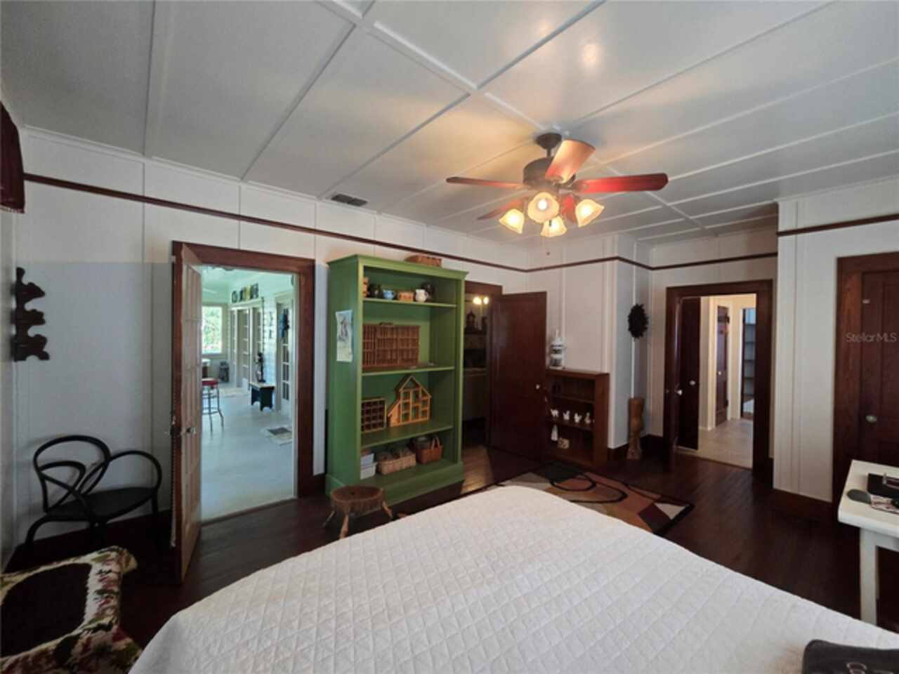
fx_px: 338
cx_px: 450
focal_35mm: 13
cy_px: 337
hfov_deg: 106.2
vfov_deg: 89.9
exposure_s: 1/60
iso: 400
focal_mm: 2.2
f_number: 2.2
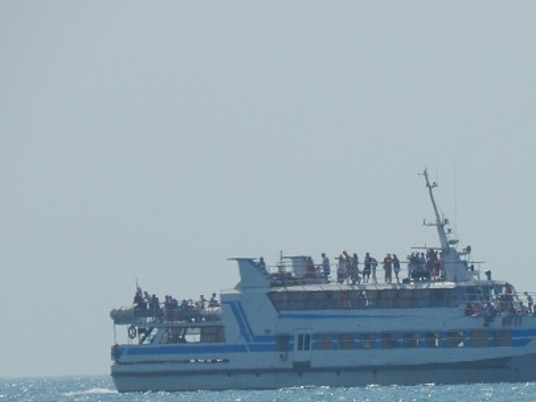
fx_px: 16356
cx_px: 437
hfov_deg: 1.9
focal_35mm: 1056
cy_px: 294
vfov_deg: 1.4
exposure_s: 1/1250
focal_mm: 107.1
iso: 125
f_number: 5.8
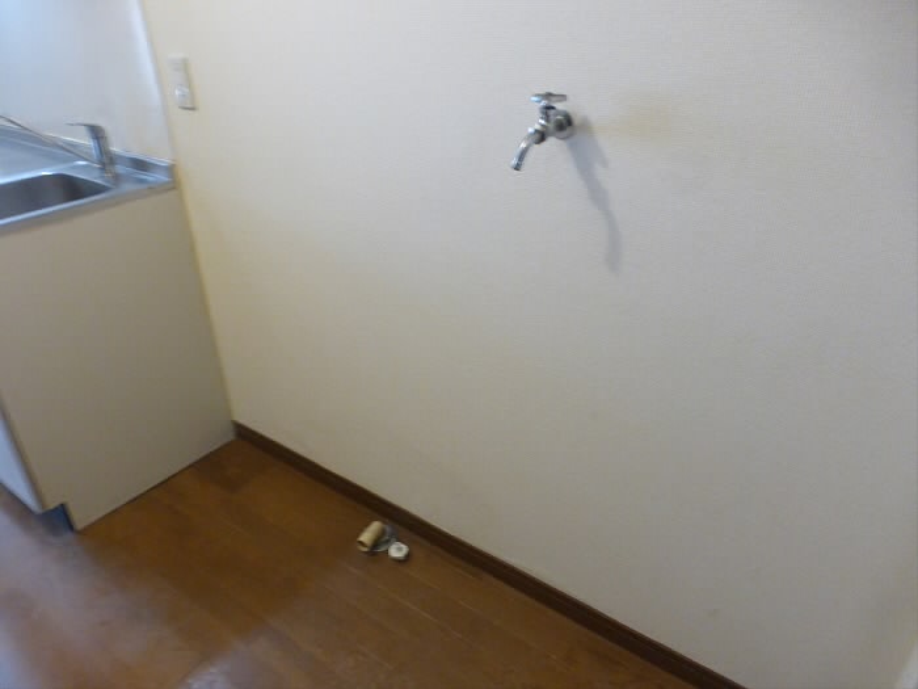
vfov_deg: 56.8
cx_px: 459
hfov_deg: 71.6
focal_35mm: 24
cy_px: 344
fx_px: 636
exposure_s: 1/6
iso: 400
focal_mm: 4.3
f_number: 3.3
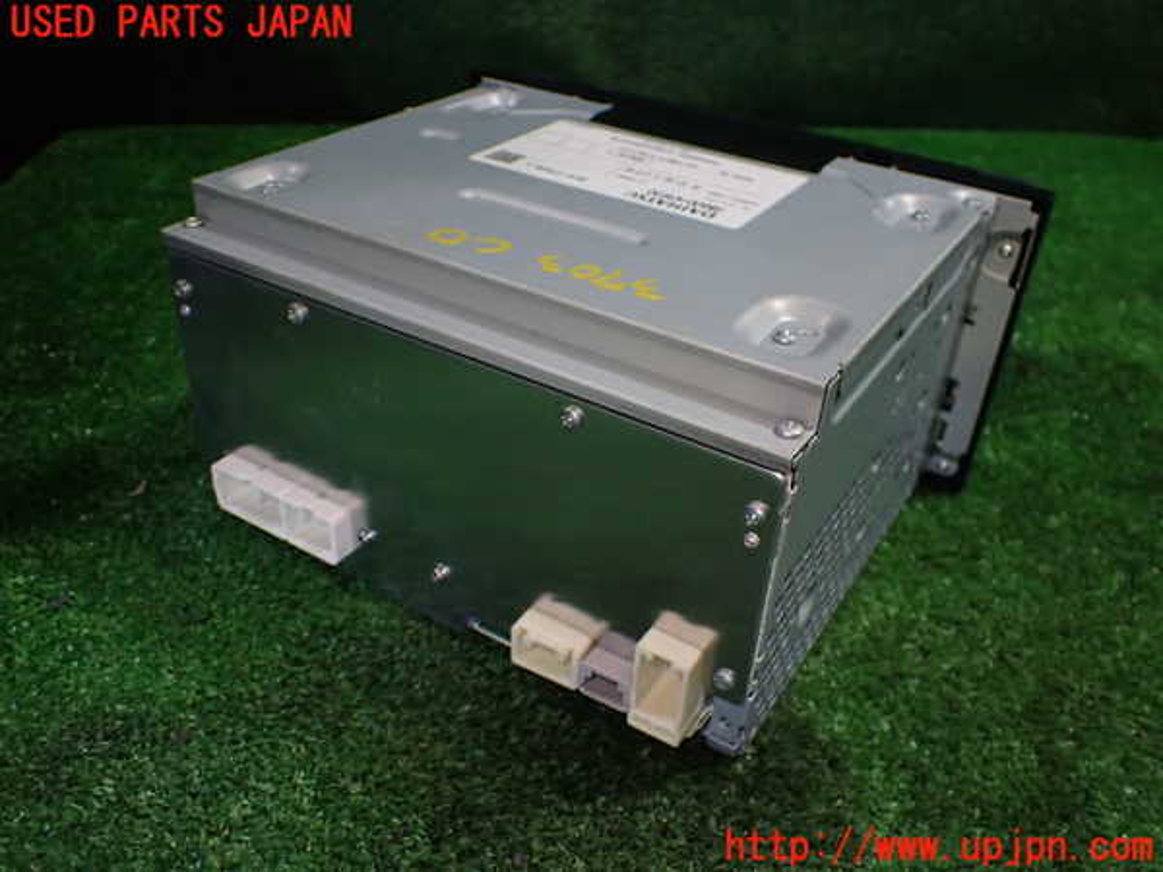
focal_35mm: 30
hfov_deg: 60.0
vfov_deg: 46.8
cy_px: 436
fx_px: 1008
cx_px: 582
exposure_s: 1/125
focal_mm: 5.4
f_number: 2.3
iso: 400
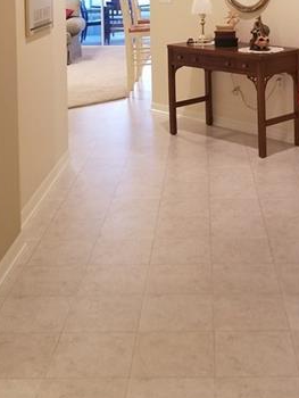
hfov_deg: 25.6
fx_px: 656
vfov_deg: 30.6
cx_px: 186
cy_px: -27
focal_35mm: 57
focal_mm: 4.25
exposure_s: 1/17
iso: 250
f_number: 1.7
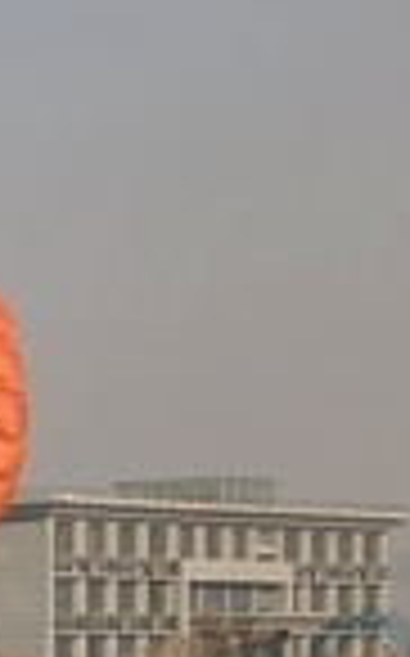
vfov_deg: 12.3
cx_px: -1320
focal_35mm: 166
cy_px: 826
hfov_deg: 6.3
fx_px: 2974
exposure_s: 1/2667
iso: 20
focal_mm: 3.99
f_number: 1.8
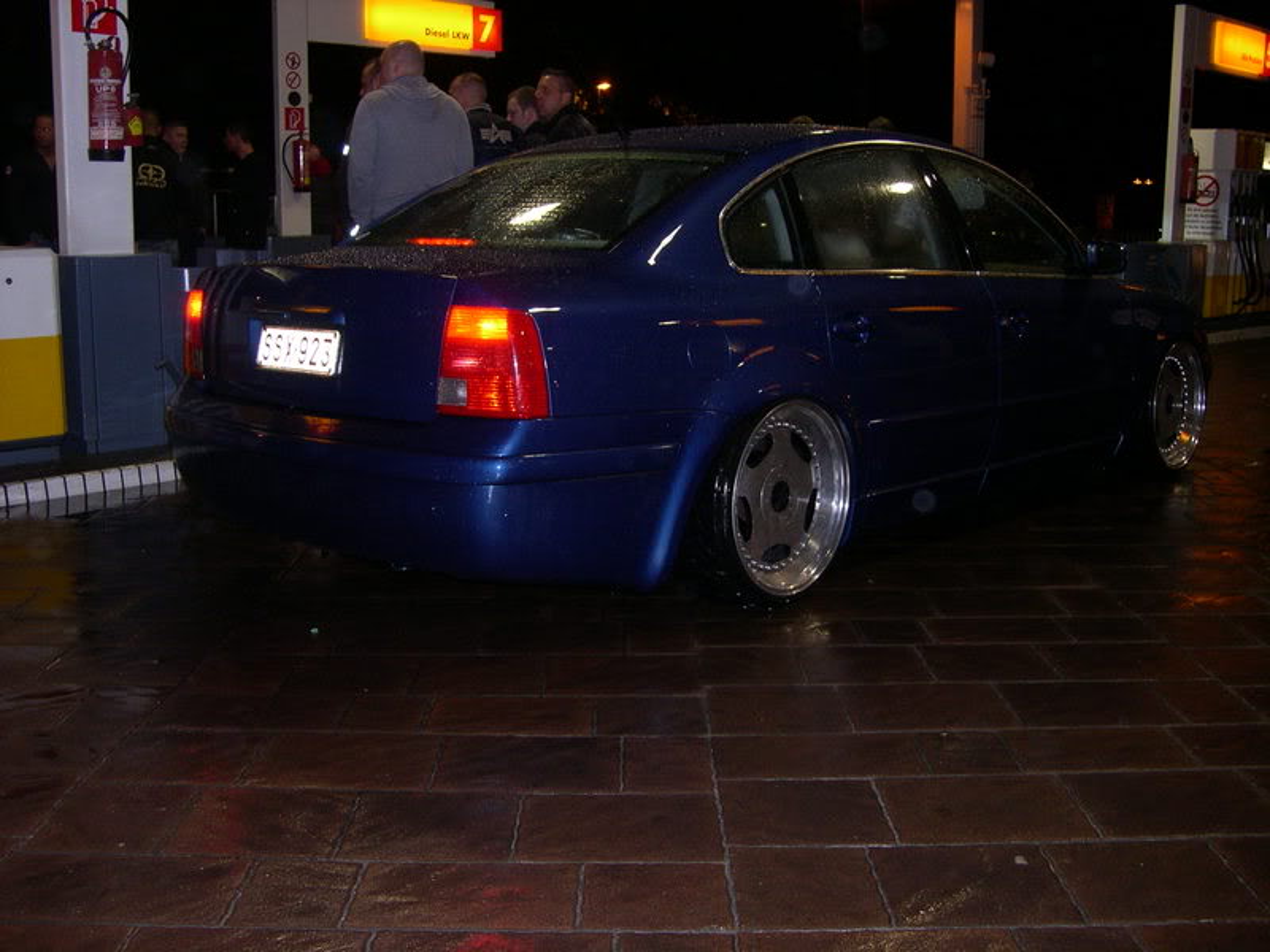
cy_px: 476
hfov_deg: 49.0
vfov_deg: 37.7
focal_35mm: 38
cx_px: 635
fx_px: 1394
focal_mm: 8
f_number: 2.8
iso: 254
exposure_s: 1/60
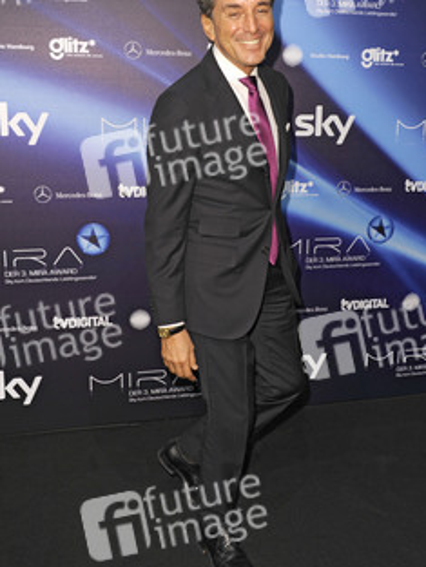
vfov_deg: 43.7
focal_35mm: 43
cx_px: 227
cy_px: 246
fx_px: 705
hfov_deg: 33.6
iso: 640
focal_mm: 35
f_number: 5.6
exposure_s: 1/160
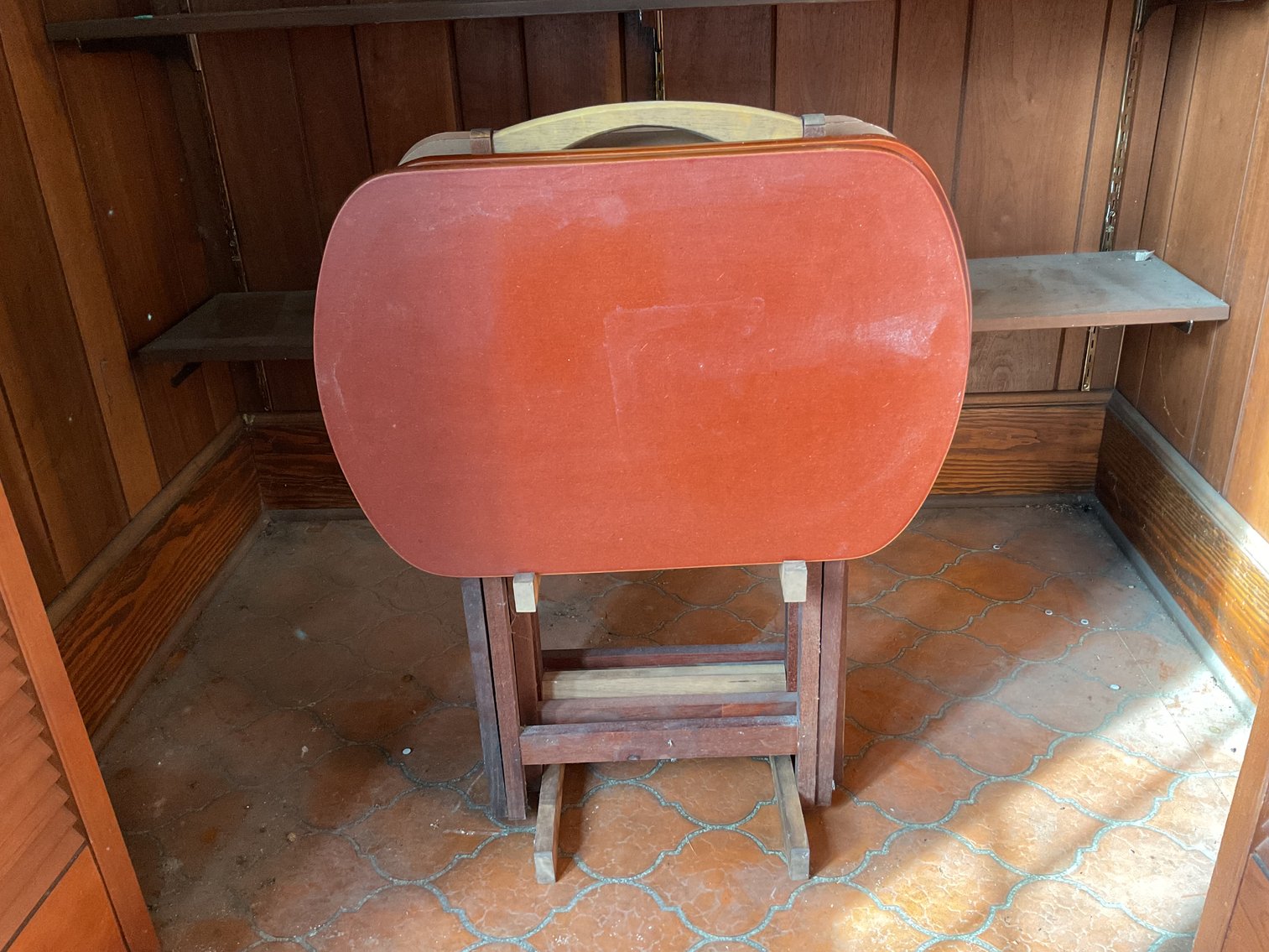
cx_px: 634
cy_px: 476
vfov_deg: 48.2
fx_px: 1063
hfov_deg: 61.7
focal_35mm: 29
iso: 200
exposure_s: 1/60
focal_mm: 3
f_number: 1.8
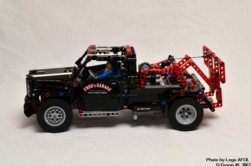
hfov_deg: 31.0
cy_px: 84
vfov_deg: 20.8
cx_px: 133
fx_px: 452
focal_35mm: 65
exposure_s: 1/100
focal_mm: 40
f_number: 6.3
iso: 100
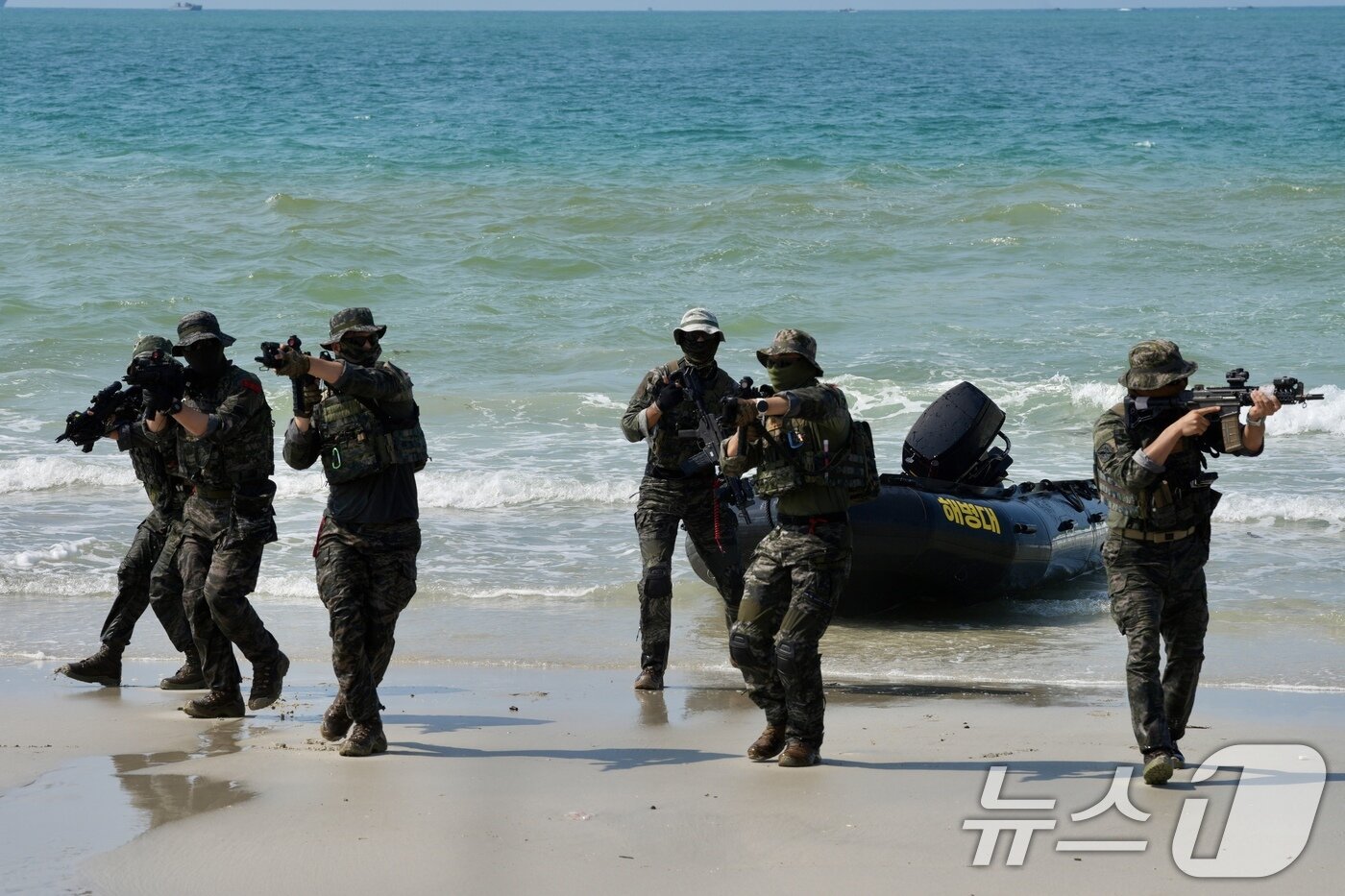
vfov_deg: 11.1
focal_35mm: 124
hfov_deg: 16.5
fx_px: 4632
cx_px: 672
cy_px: 448
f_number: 9
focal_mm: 124
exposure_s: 1/500
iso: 125
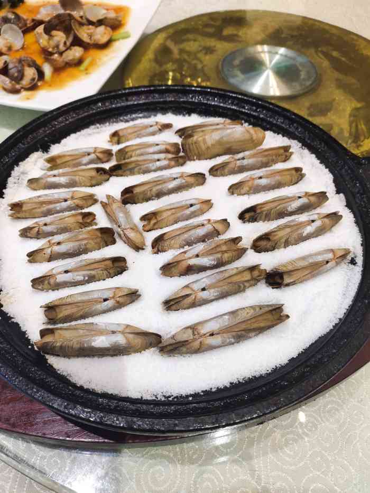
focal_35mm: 23
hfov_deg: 58.9
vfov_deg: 73.9
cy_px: 246
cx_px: 185
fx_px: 328
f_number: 1.79
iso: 799
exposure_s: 1/100
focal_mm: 4.76
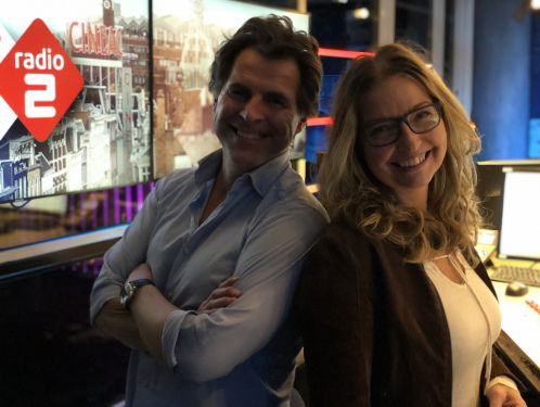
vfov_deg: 28.1
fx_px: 812
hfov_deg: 36.8
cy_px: 204
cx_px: 270
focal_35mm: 52
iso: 200
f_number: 2.4
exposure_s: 1/8
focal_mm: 6
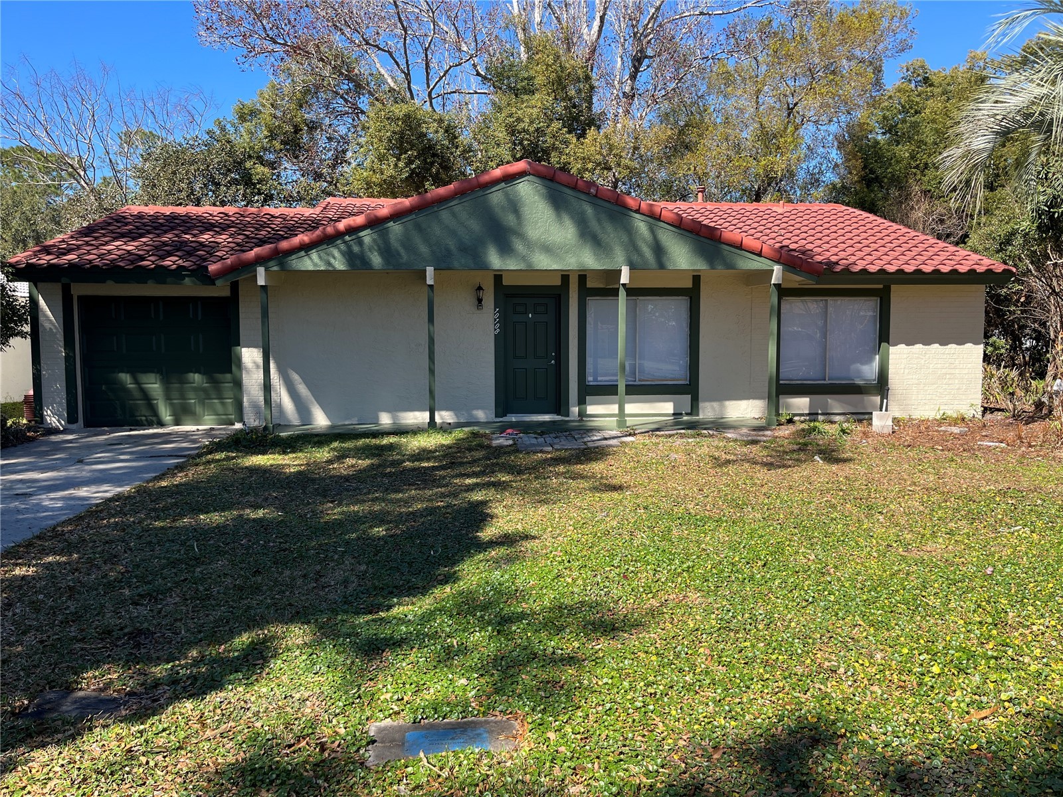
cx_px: 532
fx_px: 798
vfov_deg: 53.1
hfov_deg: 67.3
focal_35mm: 26
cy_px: 398
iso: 50
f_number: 1.6
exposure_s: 1/1458
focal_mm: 5.1
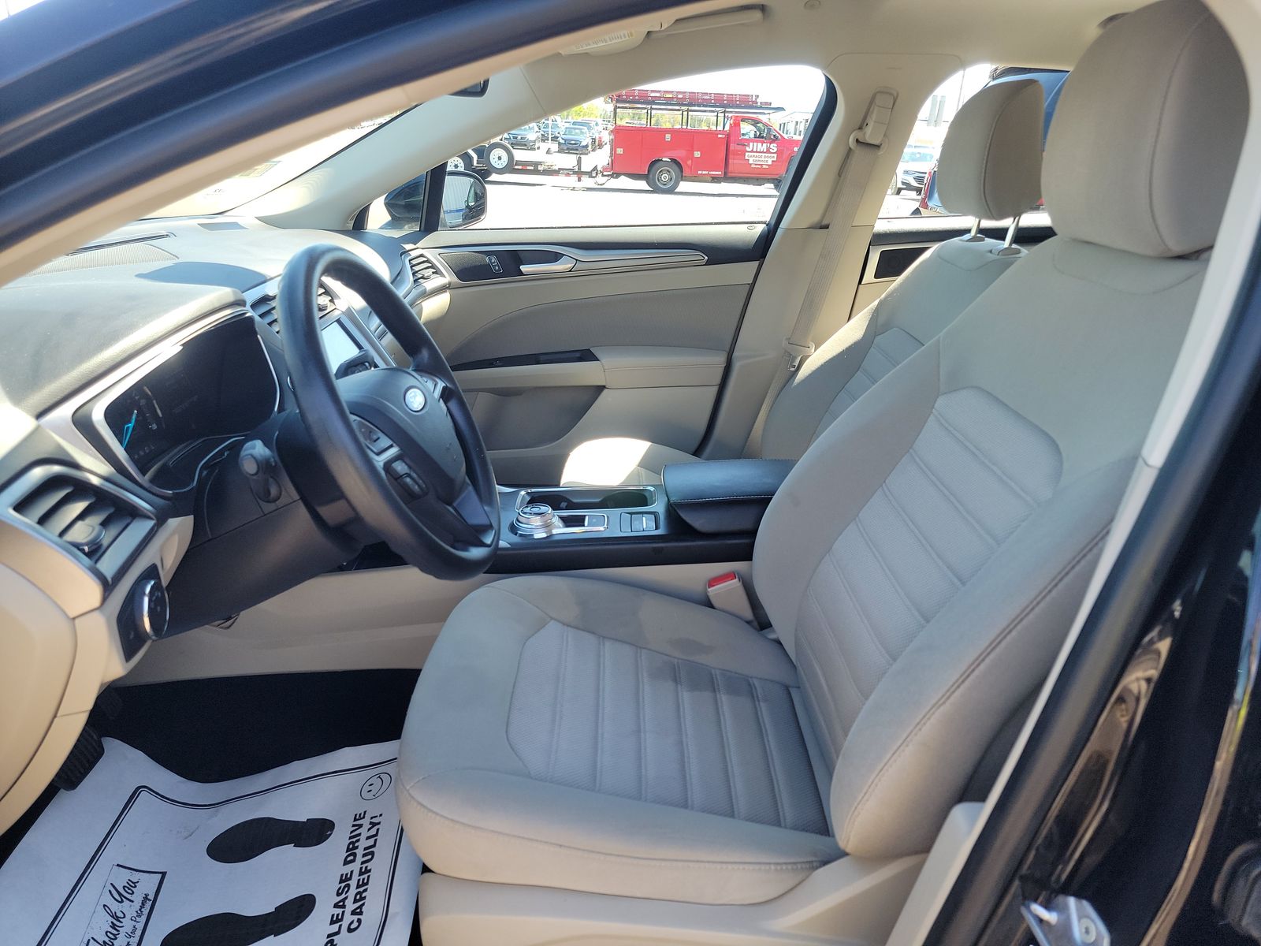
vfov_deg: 56.8
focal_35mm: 24
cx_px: 630
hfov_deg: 71.6
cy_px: 473
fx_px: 874
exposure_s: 1/119
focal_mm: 6.7
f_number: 1.8
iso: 94
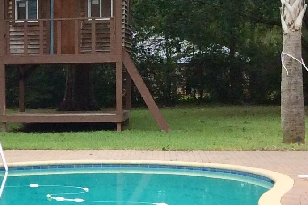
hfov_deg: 15.3
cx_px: -138
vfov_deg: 11.0
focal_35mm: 125
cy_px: 125
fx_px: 1069
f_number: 2.4
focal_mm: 3.3
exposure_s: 1/461
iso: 32
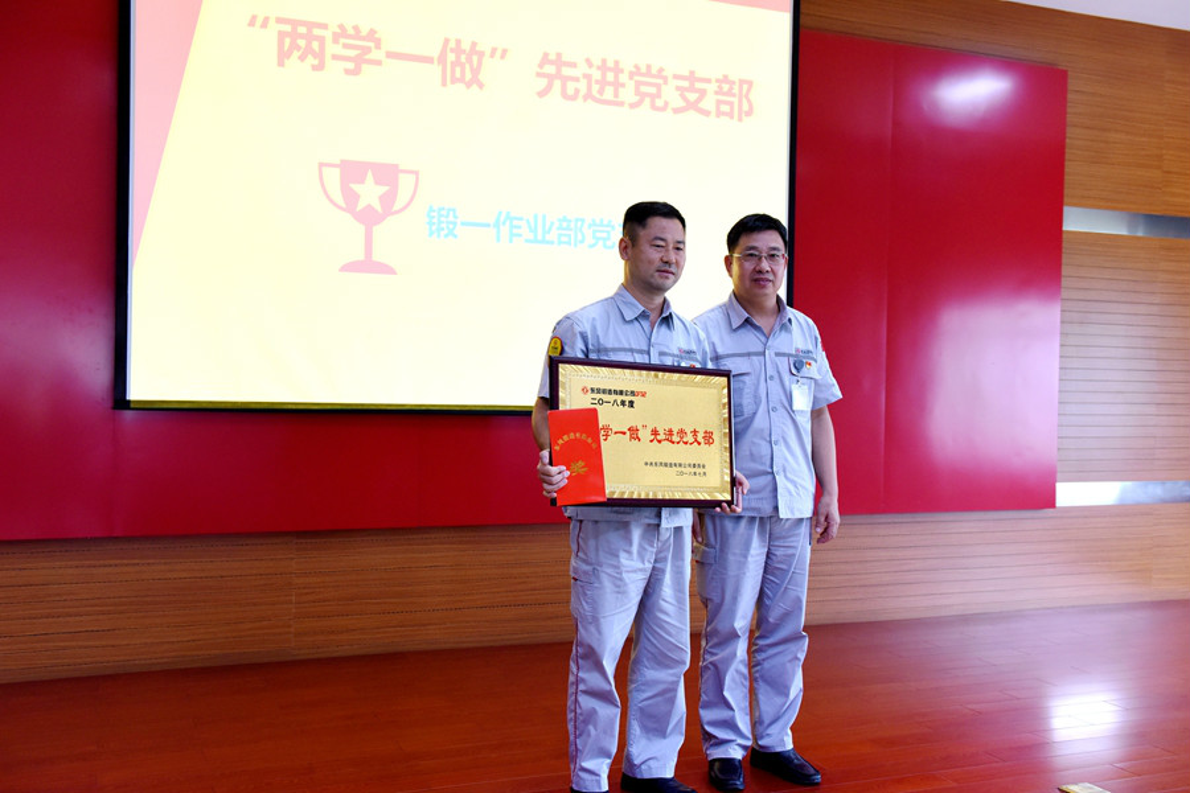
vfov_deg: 36.9
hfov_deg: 53.1
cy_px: 396
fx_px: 1190
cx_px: 595
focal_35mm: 36
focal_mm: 36
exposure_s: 1/100
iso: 1250
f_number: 5
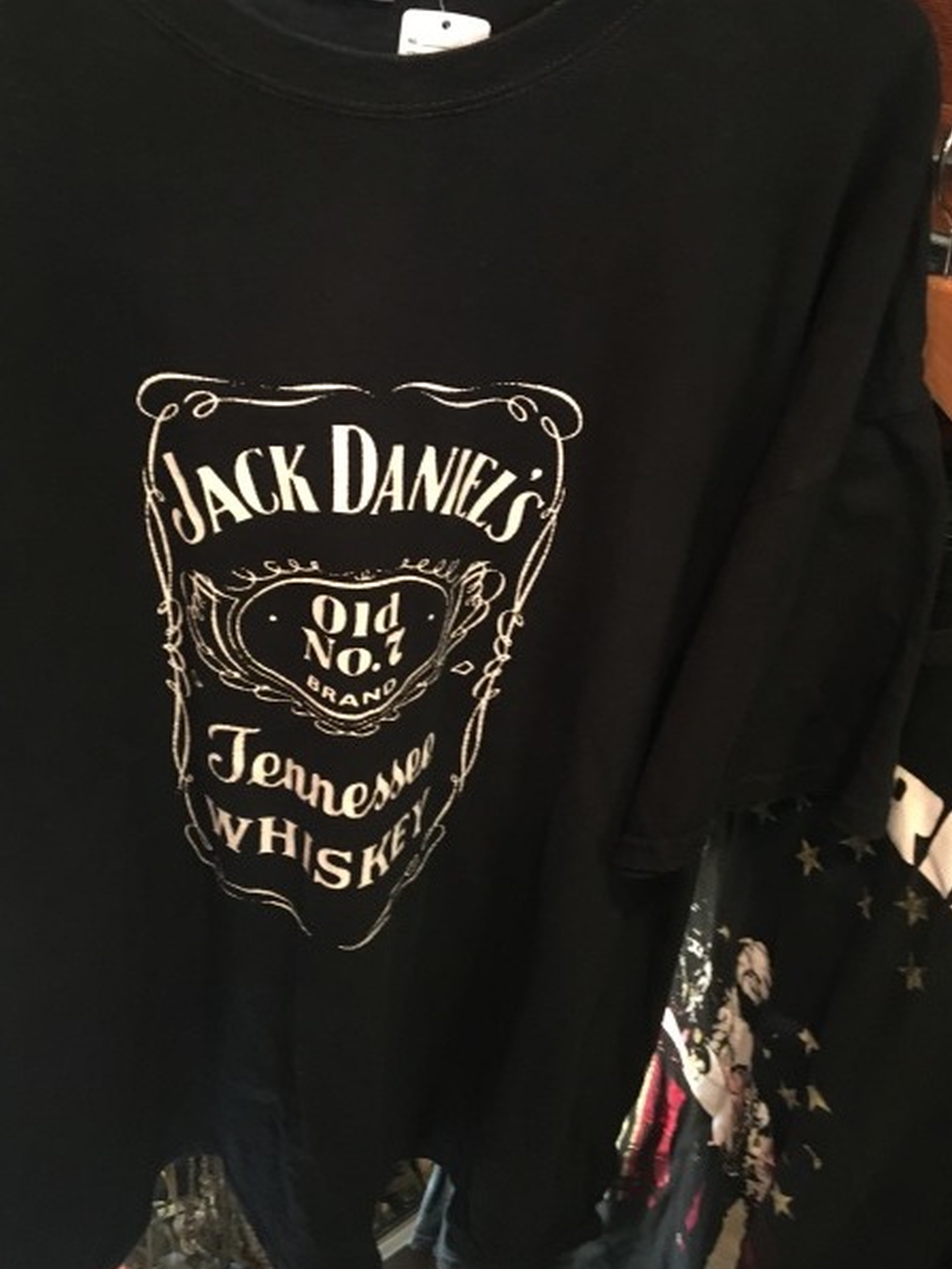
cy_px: 574
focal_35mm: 34
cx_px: 473
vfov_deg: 53.9
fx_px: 1246
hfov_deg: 41.8
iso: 400
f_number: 2.2
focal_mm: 4.15
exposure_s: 1/15
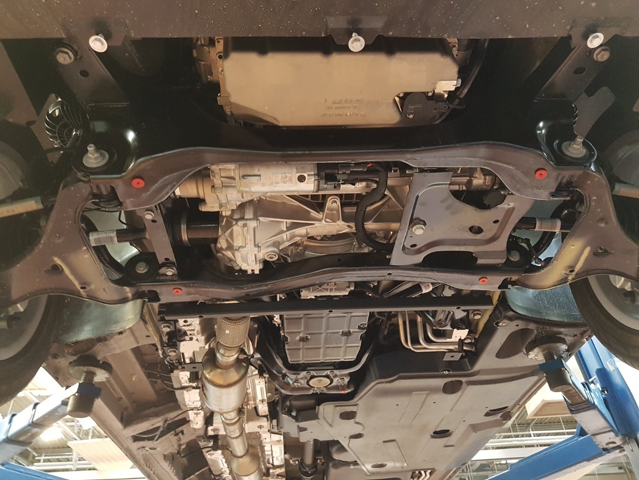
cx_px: 320
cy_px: 240
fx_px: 480
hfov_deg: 67.3
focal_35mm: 26
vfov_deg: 53.1
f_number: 1.7
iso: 250
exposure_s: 1/10
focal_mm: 4.2
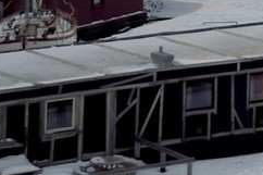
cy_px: -228
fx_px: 2029
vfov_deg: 4.8
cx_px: 836
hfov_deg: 6.6
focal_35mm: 278
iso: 200
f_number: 7.1
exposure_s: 1/100
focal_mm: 42
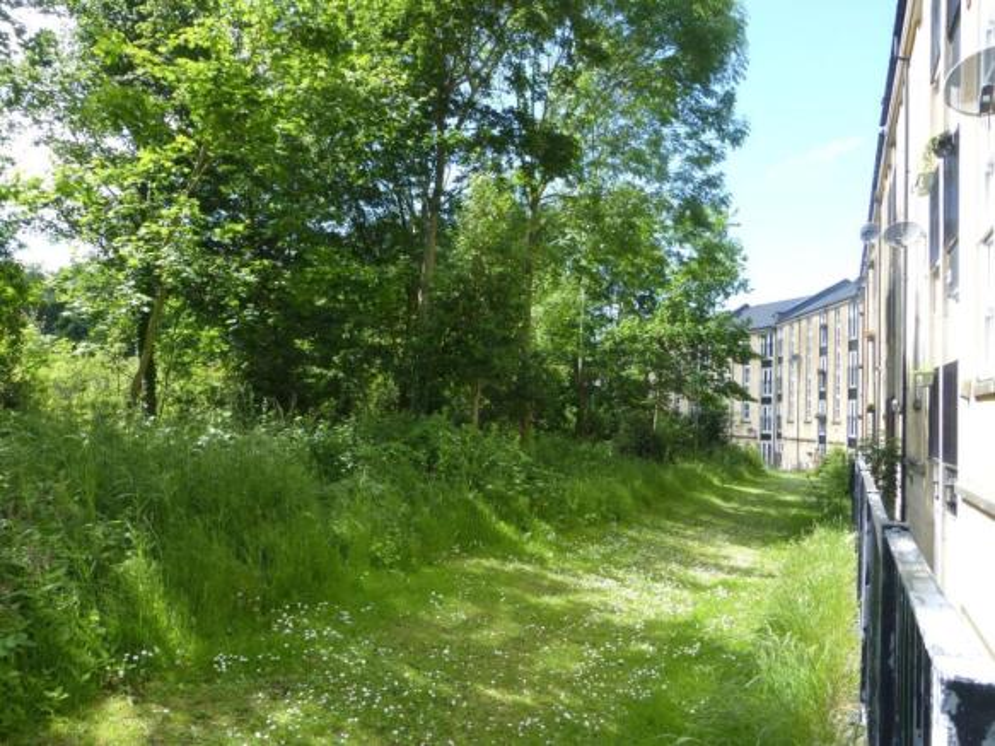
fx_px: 718
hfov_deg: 69.4
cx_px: 498
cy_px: 373
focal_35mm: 25
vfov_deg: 54.9
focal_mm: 4.3
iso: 100
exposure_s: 1/250
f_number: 4
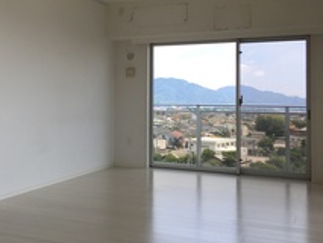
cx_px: 45
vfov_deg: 29.0
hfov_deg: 36.3
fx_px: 467
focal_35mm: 50
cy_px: 87
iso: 25
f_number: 2.2
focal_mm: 4.15
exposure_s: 1/499
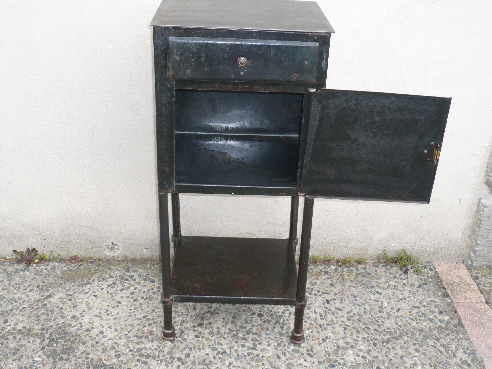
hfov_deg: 43.9
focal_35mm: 43
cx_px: 246
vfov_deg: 33.6
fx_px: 611
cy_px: 184
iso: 100
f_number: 3.4
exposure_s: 1/125
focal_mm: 7
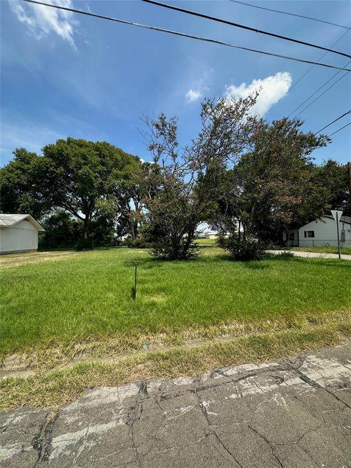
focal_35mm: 14
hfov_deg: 85.7
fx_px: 189
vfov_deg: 102.1
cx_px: 176
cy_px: 234
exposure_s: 1/1276
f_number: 2.2
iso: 40
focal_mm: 2.22
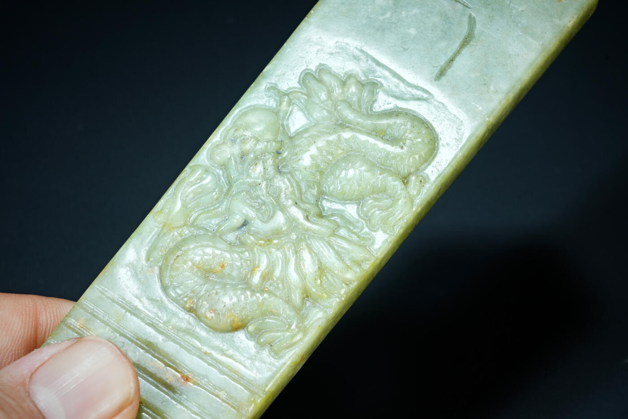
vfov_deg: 11.9
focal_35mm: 115
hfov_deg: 17.8
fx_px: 2006
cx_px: 314
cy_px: 210
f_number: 18
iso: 100
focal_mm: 77
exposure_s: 1/160
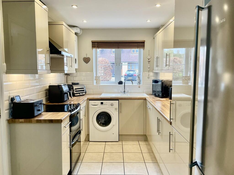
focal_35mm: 26
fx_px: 176
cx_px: 117
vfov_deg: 53.1
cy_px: 88
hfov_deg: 67.3
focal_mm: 4.2
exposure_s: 1/100
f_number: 1.6
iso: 100
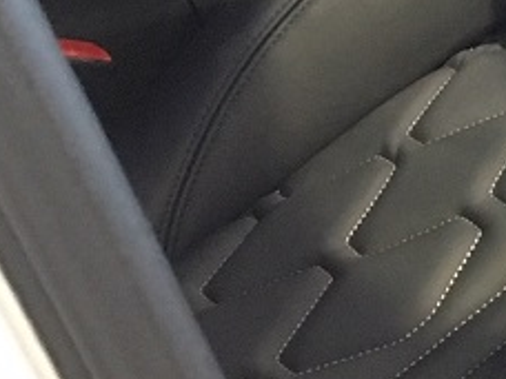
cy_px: -133
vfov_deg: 9.4
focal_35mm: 154
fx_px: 2251
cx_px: 1170
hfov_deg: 11.0
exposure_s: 1/20
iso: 200
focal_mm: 4.15
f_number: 2.2
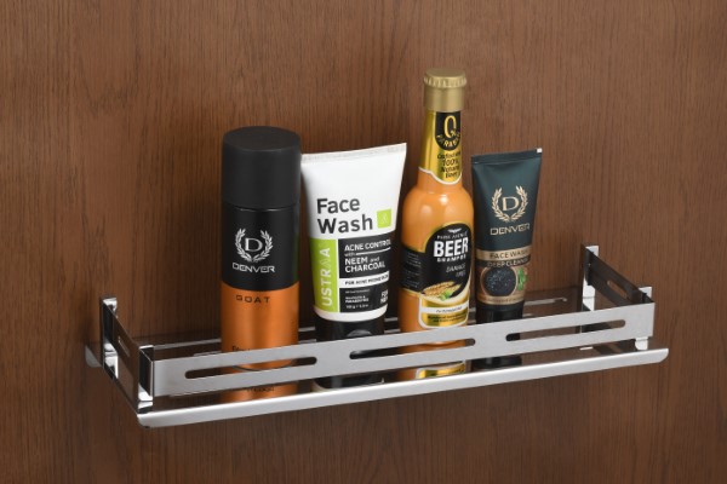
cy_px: 242
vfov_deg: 10.8
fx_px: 2564
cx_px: 364
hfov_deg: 16.1
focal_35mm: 127
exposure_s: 1/50
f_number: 16
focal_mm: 85
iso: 160
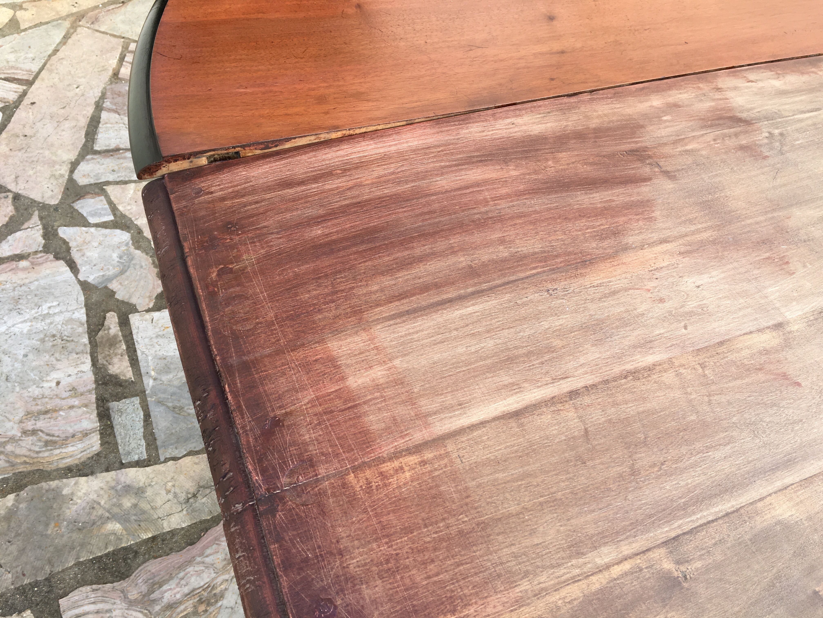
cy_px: 309
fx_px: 689
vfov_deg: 48.2
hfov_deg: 61.7
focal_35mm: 29
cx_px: 412
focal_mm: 4.15
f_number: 2.2
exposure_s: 1/125
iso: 25
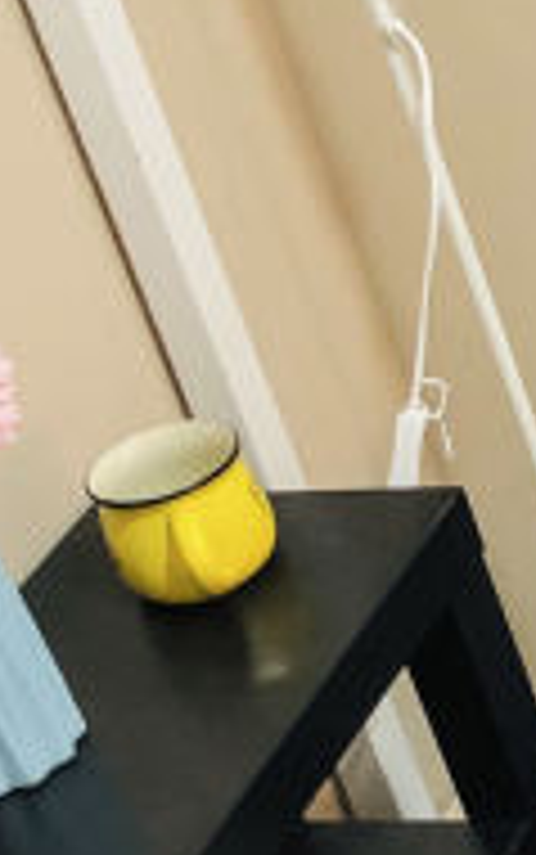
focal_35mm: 125
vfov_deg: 16.6
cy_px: 576
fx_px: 2917
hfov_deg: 9.4
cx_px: 1288
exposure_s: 1/17
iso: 50
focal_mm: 4
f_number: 1.8
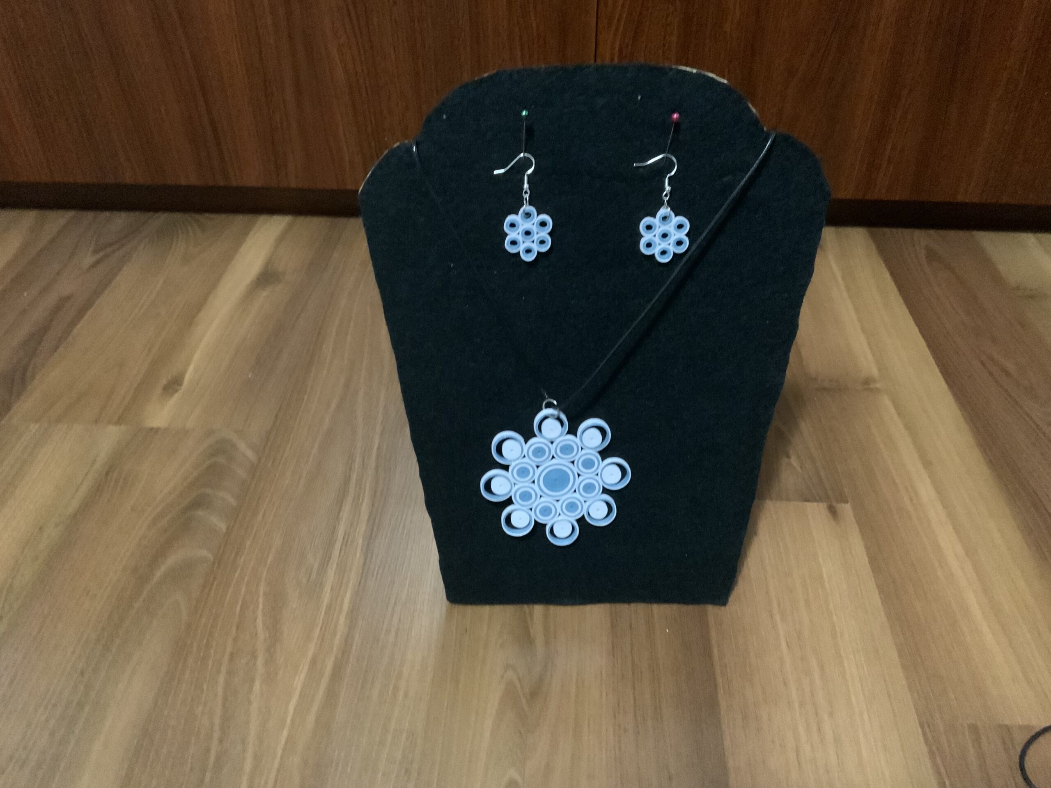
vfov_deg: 48.2
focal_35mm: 29
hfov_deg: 61.7
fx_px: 880
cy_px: 394
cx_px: 526
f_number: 1.8
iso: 640
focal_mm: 3
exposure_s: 1/21
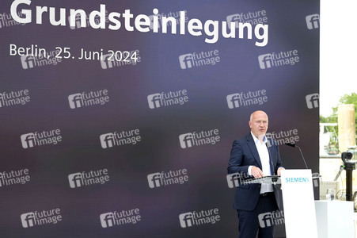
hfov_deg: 23.9
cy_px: 119
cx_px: 178
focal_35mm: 85
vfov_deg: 16.0
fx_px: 842
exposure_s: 1/500
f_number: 5
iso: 500
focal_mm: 85
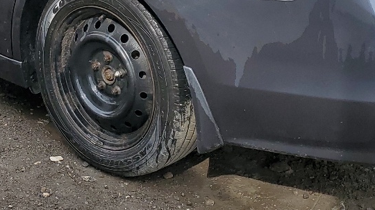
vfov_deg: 14.2
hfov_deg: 25.2
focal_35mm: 84
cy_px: 4
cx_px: 119
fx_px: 835
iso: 50
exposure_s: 1/714
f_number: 1.5
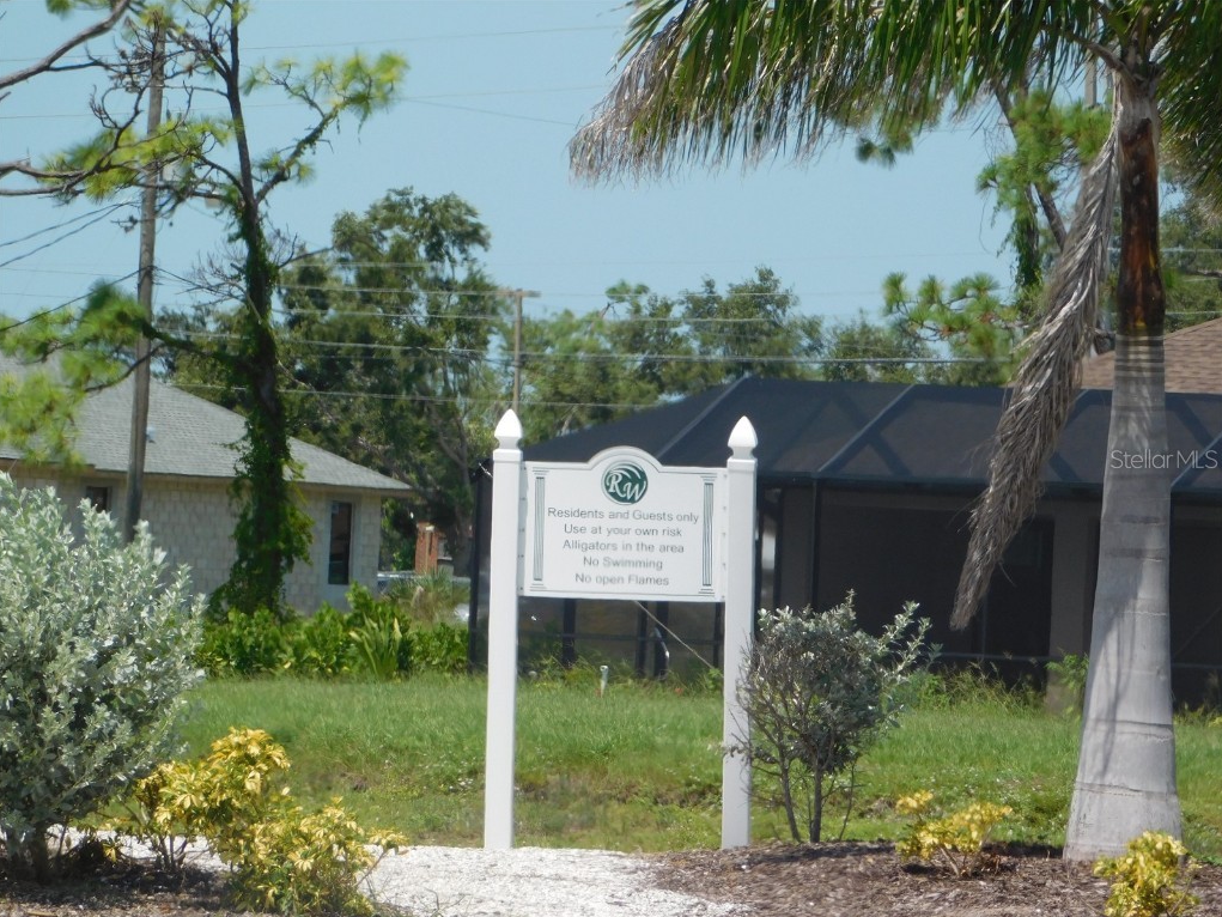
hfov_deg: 5.4
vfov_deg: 4.0
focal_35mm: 370
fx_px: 13063
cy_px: 458
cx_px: 610
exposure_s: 1/640
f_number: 5.8
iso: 125
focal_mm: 65.4
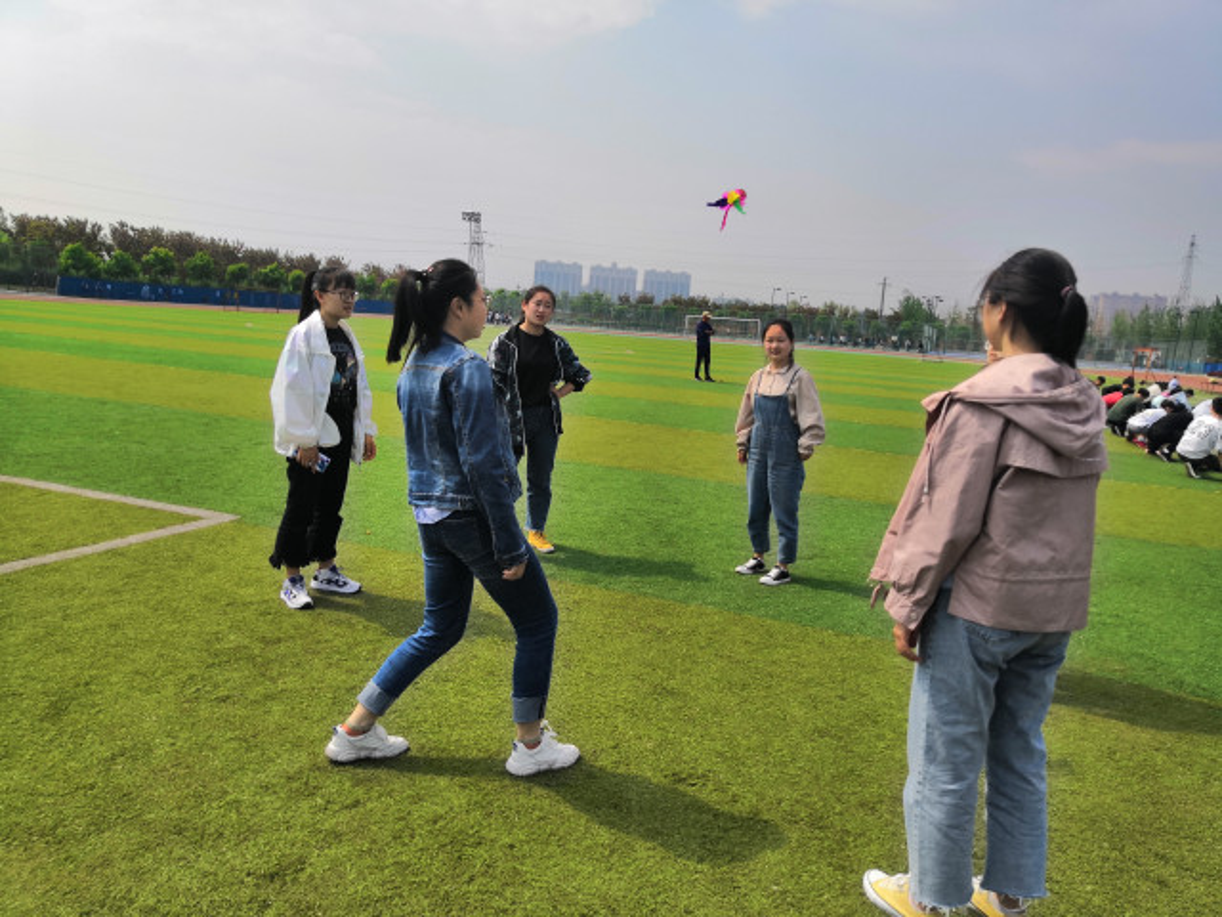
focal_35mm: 27
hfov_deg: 65.3
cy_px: 458
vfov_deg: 51.4
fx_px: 953
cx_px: 611
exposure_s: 1/1244
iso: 50
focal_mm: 3.95
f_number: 1.8
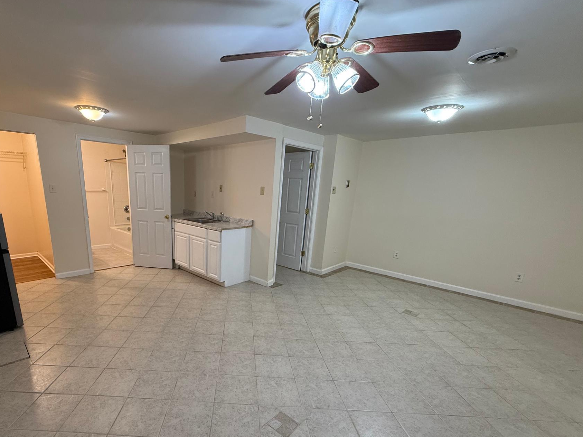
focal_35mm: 17
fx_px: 286
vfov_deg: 73.9
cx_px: 233
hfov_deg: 89.9
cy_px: 263
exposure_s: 1/60
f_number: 2.2
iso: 200
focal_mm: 2.22
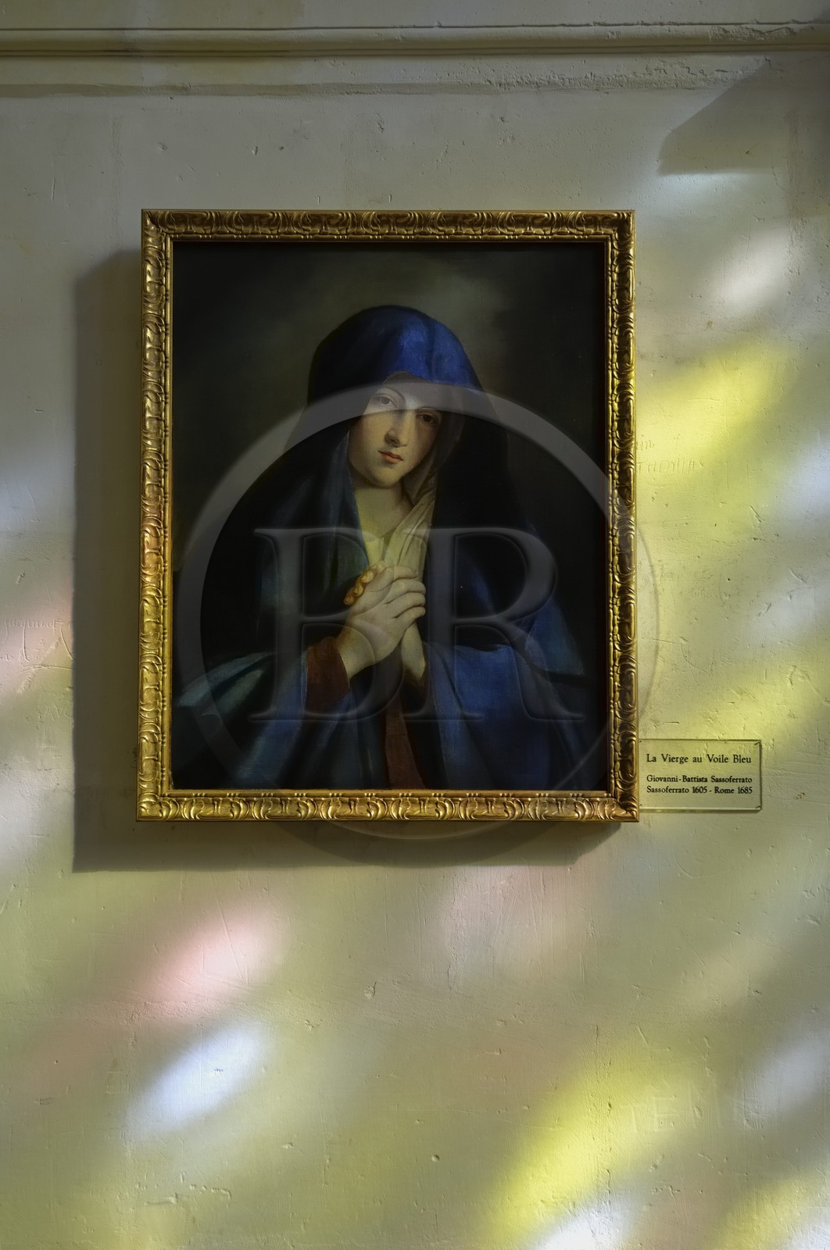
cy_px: 625
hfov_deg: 36.8
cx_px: 415
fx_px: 1249
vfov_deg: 53.2
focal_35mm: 36
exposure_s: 1/10
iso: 100
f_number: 7.1
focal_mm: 24
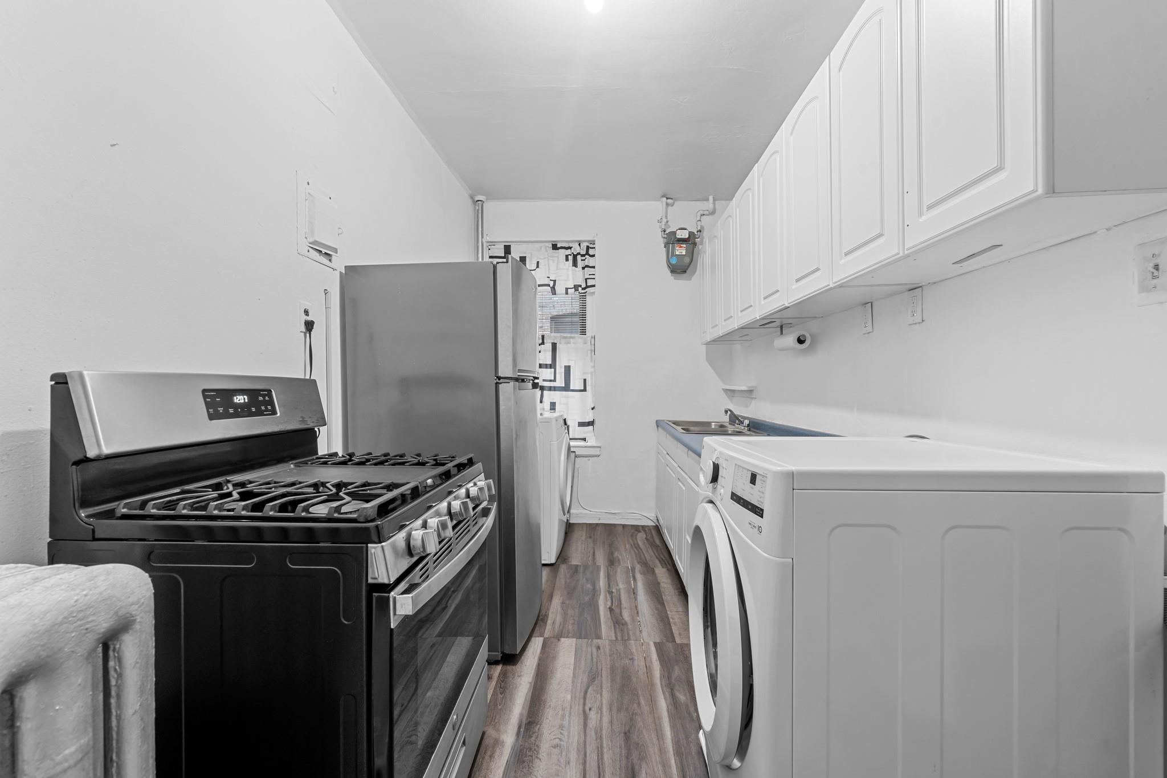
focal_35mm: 14
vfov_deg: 81.2
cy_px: 389
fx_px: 454
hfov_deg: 104.3
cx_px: 584
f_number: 10
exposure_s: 2.5
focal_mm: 14
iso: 200
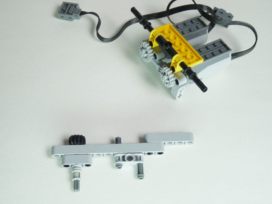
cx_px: 136
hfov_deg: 31.7
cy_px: 102
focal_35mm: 61
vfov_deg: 24.0
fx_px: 479
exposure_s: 1/50
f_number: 3.2
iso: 100
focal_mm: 10.8
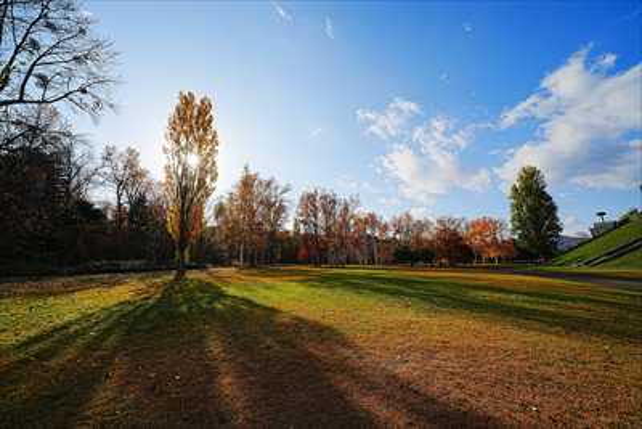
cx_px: 321
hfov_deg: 112.6
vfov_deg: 90.1
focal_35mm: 12
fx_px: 214
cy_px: 214
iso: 100
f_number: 8
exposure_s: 1/400
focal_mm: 12
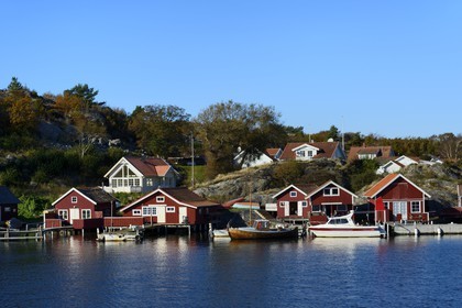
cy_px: 154
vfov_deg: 19.5
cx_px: 231
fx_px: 898
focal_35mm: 70
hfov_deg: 28.8
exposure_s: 1/320
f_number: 13
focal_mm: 70
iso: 200
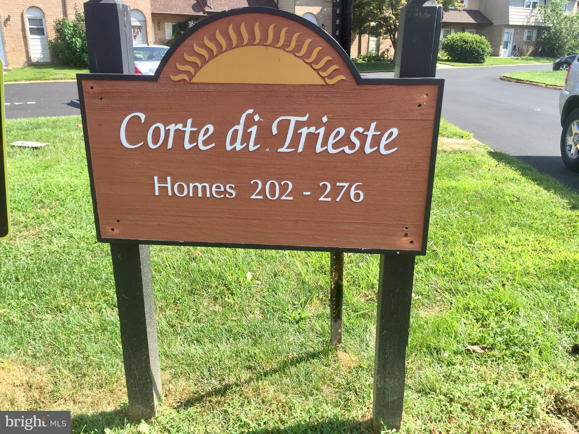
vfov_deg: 48.2
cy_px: 217
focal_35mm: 29
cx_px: 290
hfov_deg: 61.7
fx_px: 485
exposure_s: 1/628
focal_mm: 4.15
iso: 32
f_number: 2.2
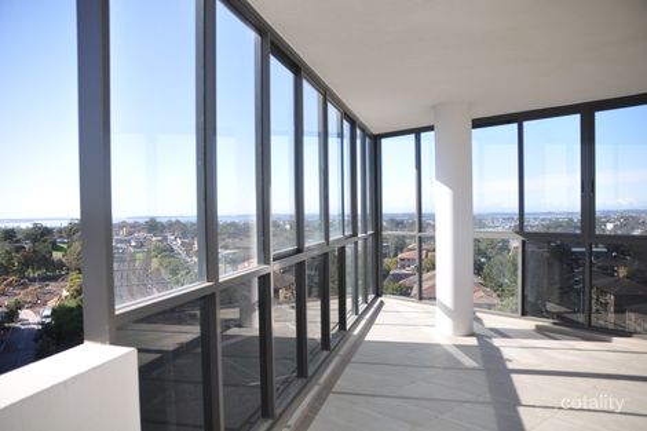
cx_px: 324
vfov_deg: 47.9
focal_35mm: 27
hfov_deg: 67.4
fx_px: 485
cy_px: 216
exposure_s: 1/1600
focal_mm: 18
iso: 400
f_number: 6.3
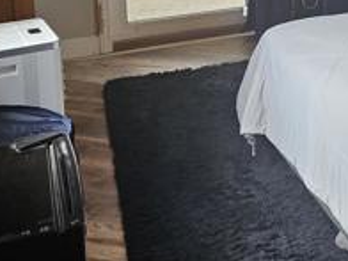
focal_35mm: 75
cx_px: 385
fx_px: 754
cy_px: -91
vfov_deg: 18.1
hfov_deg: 24.2
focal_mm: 5.4
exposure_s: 1/120
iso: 160
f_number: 1.8
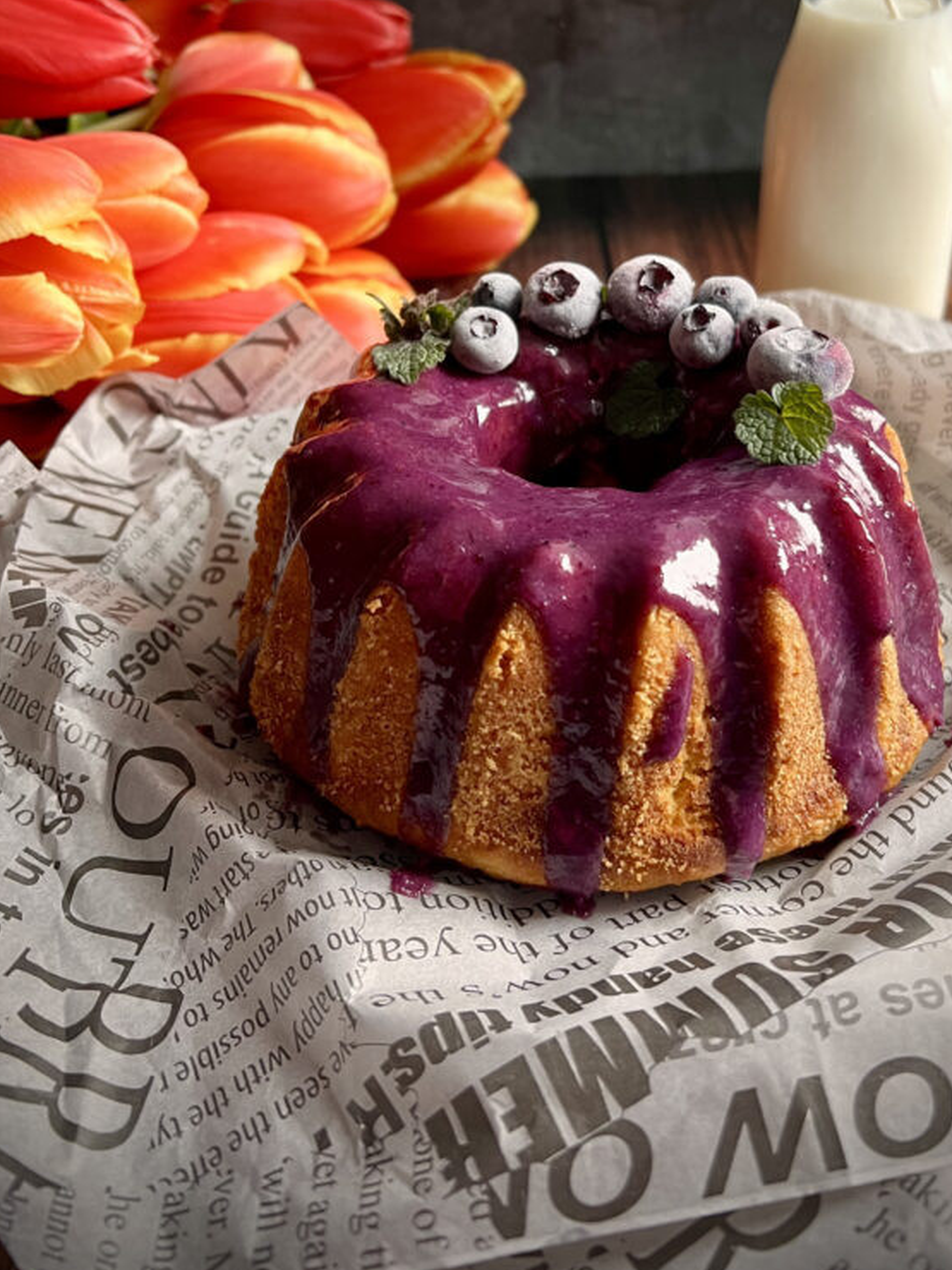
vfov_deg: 50.5
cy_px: 431
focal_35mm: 36
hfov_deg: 39.6
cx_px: 530
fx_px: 1320
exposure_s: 1/60
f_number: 1.5
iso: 200
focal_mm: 5.7
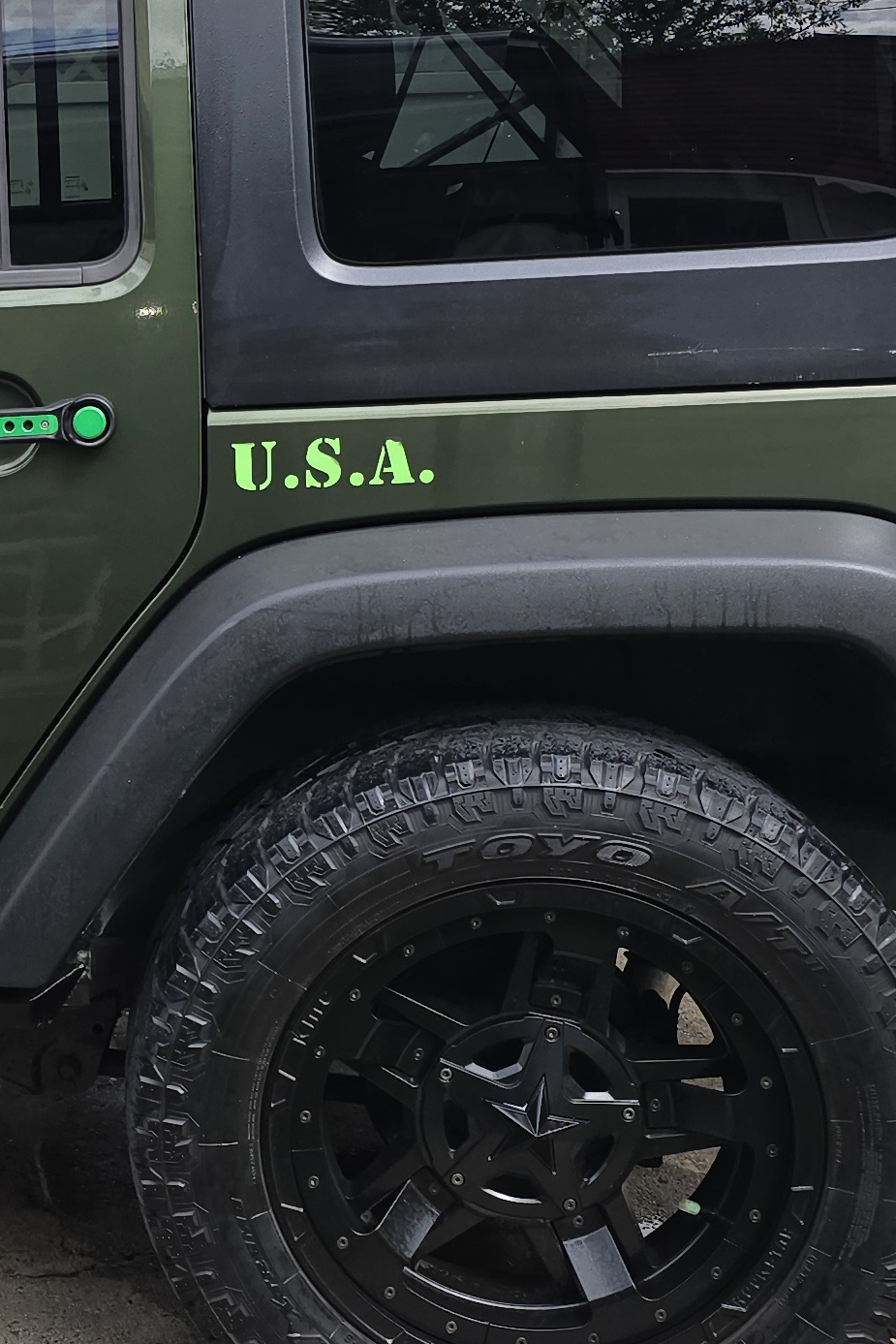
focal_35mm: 69
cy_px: 618
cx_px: -292
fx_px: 2575
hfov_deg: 18.3
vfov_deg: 29.2
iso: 12
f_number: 1.7
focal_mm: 6.3
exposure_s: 1/306
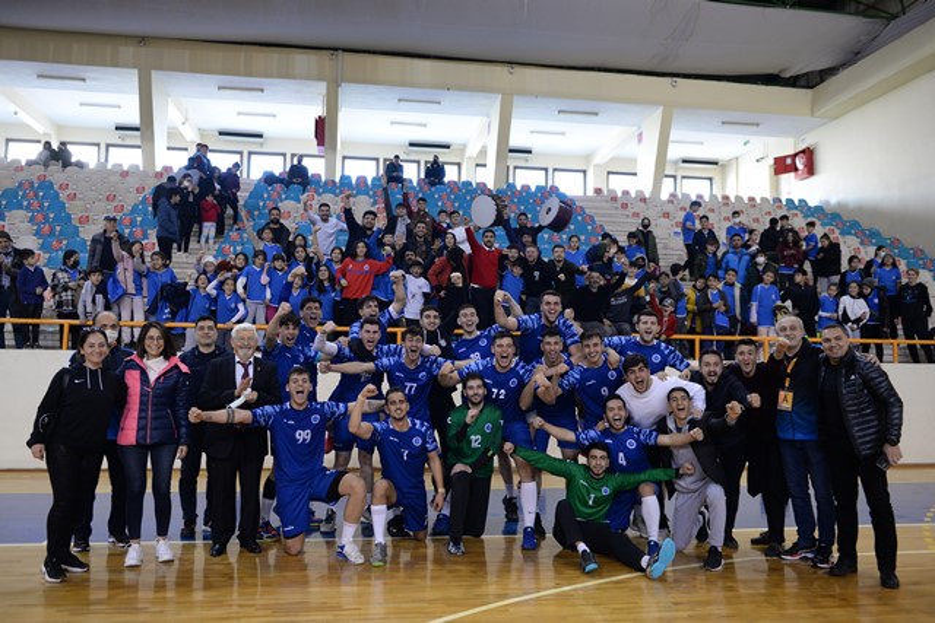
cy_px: 312
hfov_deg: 63.6
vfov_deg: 45.0
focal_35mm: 29
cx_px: 468
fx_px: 753
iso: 1250
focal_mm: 29
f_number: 2.8
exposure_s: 1/160
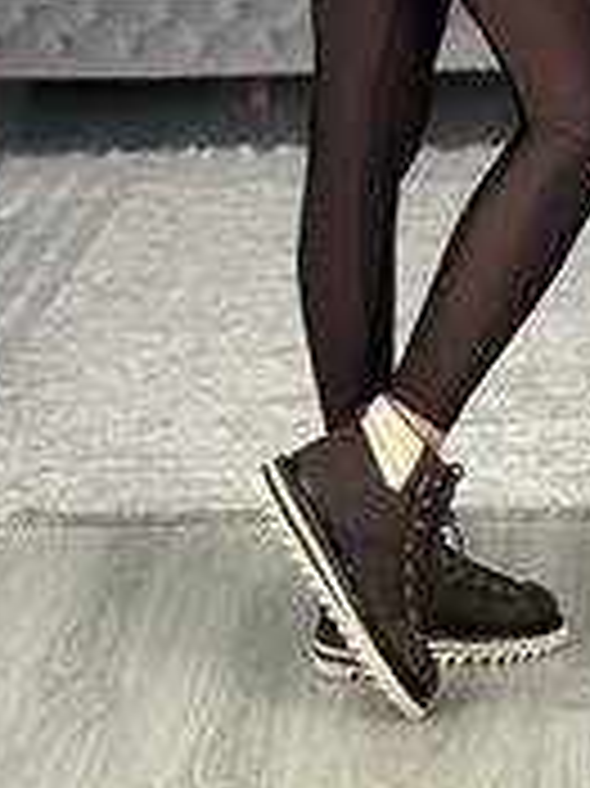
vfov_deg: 13.6
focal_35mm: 139
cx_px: 356
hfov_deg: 10.7
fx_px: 3163
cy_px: -252
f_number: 1.78
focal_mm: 6.86
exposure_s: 1/100
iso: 125
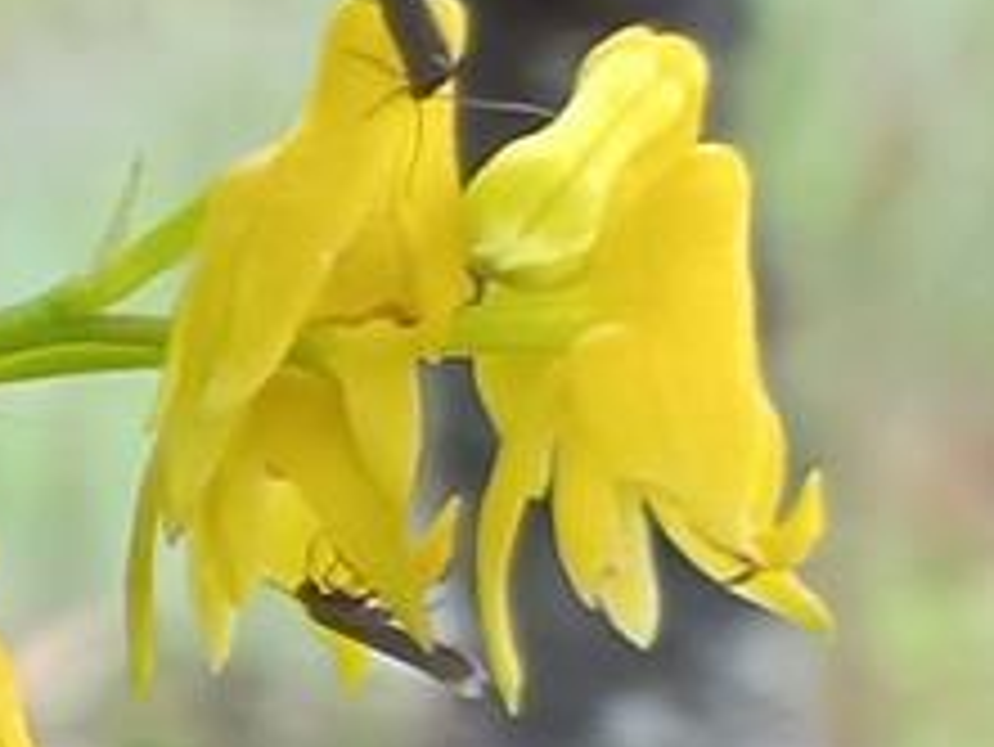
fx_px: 5574
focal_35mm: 194
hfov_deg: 8.3
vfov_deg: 7.7
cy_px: 504
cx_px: -2170
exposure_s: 1/100
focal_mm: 4.6
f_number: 1.8
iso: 25
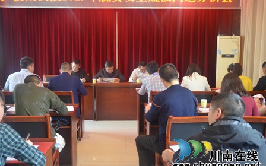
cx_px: 128
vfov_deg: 30.2
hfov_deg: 46.6
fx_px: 309
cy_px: 83
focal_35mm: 43
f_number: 4
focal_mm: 25
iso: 1400
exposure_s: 1/30
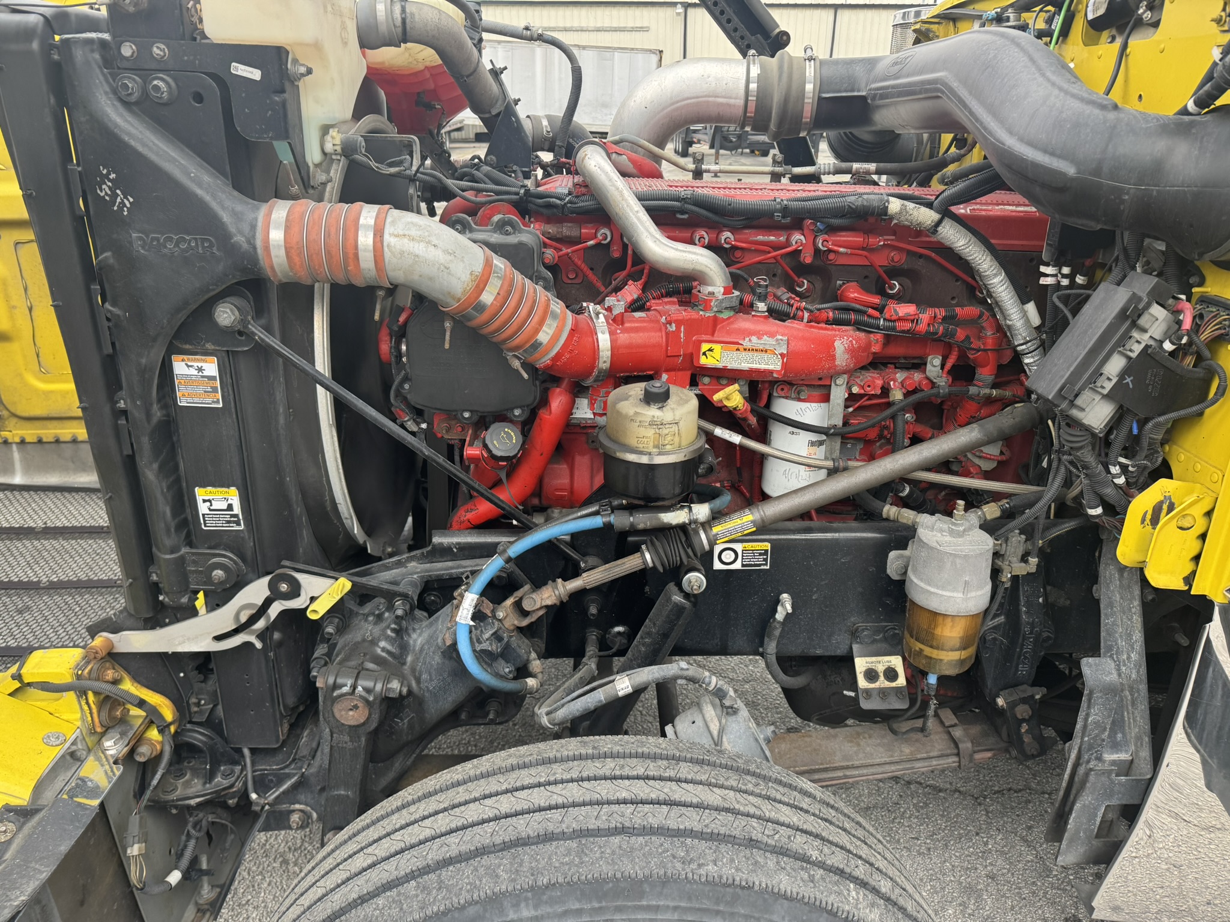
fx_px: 853
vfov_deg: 56.8
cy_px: 461
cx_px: 615
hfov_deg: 71.6
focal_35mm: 24
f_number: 1.78
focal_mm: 6.76
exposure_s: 1/121
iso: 200
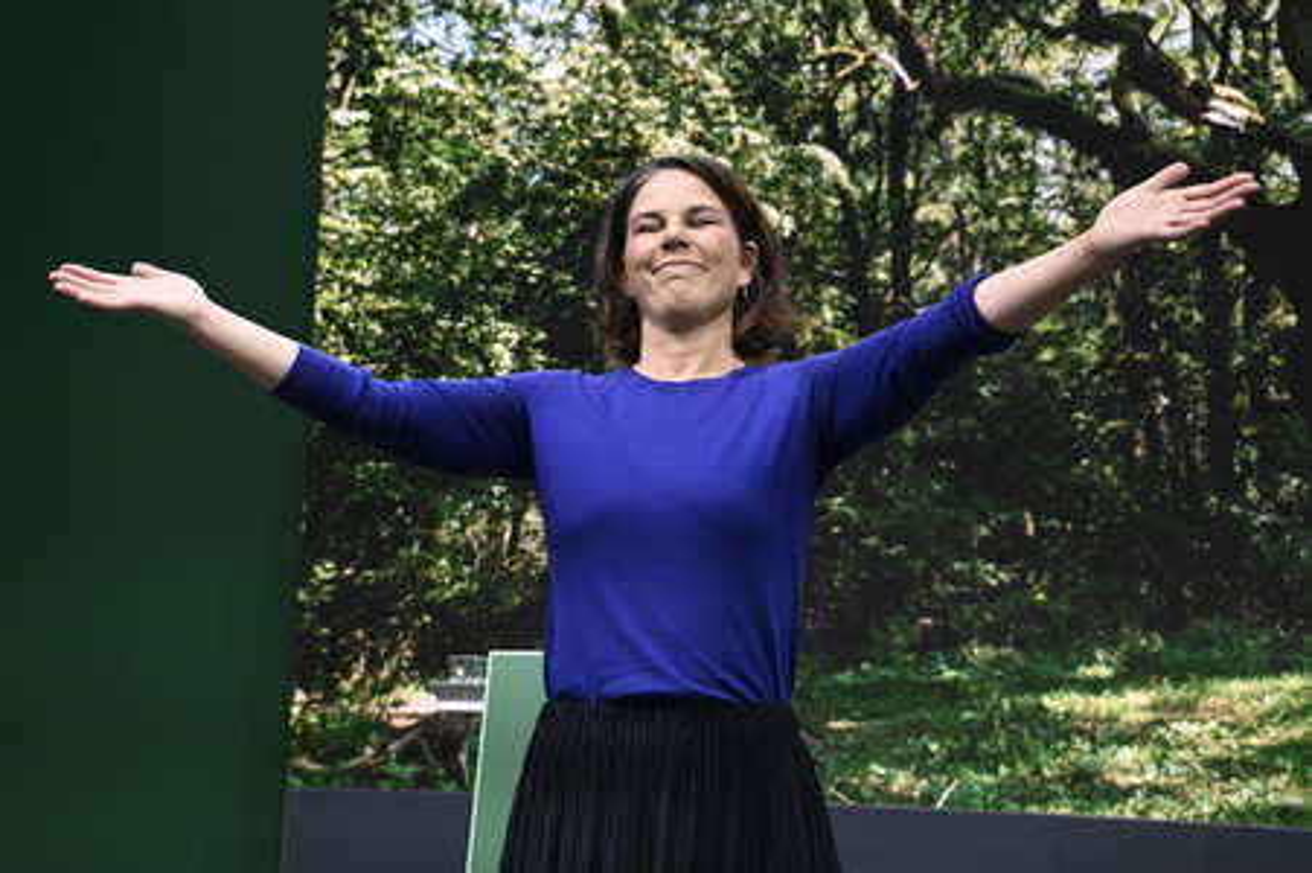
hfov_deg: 39.6
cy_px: 436
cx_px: 656
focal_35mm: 50
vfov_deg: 27.0
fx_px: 1821
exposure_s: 1/800
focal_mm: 50
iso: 4000
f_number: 5.6
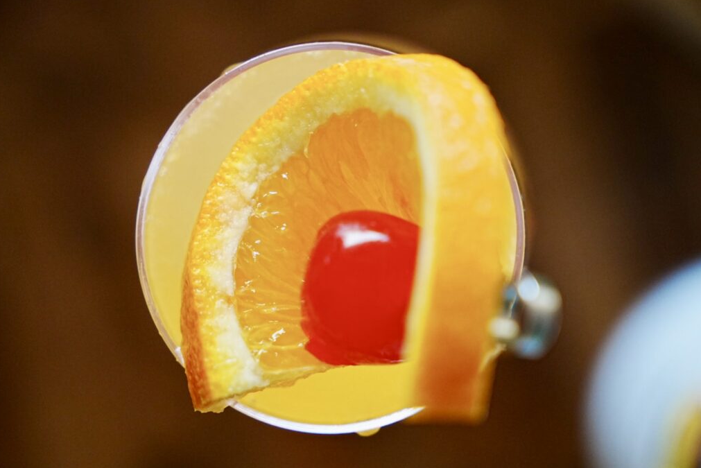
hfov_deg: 26.6
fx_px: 1480
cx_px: 347
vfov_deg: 18.0
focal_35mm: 76
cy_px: 234
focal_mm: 50
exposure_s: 1/60
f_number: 3.5
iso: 1000
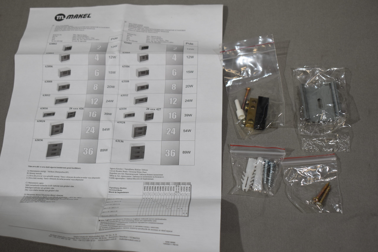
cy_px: 126
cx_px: 189
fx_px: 630
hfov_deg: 33.4
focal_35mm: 60
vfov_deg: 22.6
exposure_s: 1/125
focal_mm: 40
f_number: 5.6
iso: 320
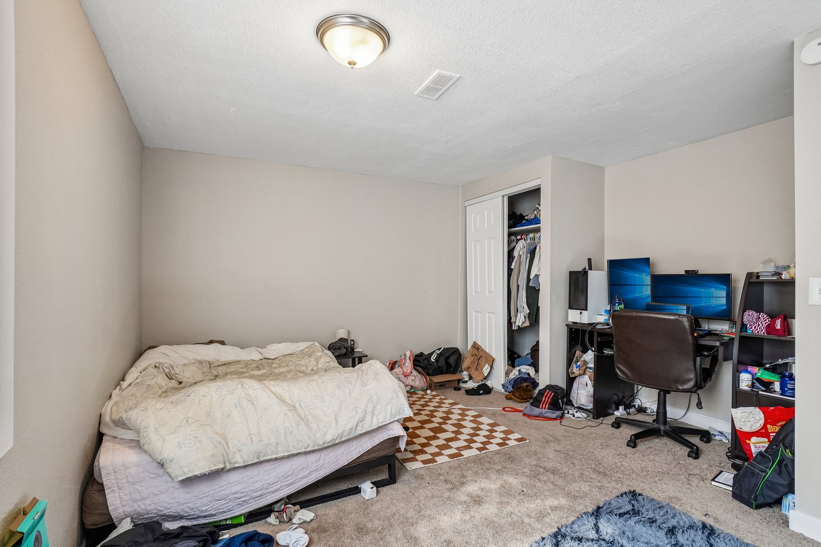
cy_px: 283
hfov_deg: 96.7
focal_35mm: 16
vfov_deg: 73.7
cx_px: 422
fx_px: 365
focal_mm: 10
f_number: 8
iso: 400
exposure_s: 1/20
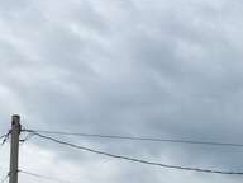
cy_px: 281
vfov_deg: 11.7
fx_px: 849
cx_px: 221
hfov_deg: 16.1
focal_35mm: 121
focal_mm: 4.15
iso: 32
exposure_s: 1/590
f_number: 2.2
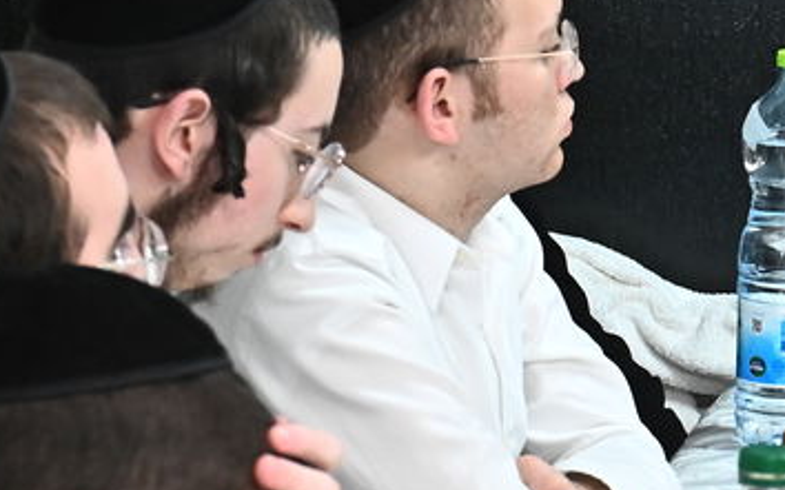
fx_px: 6031
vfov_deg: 4.6
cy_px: 417
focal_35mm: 282
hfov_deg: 7.3
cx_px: 1166
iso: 3200
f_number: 8
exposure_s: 1/160
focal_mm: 70
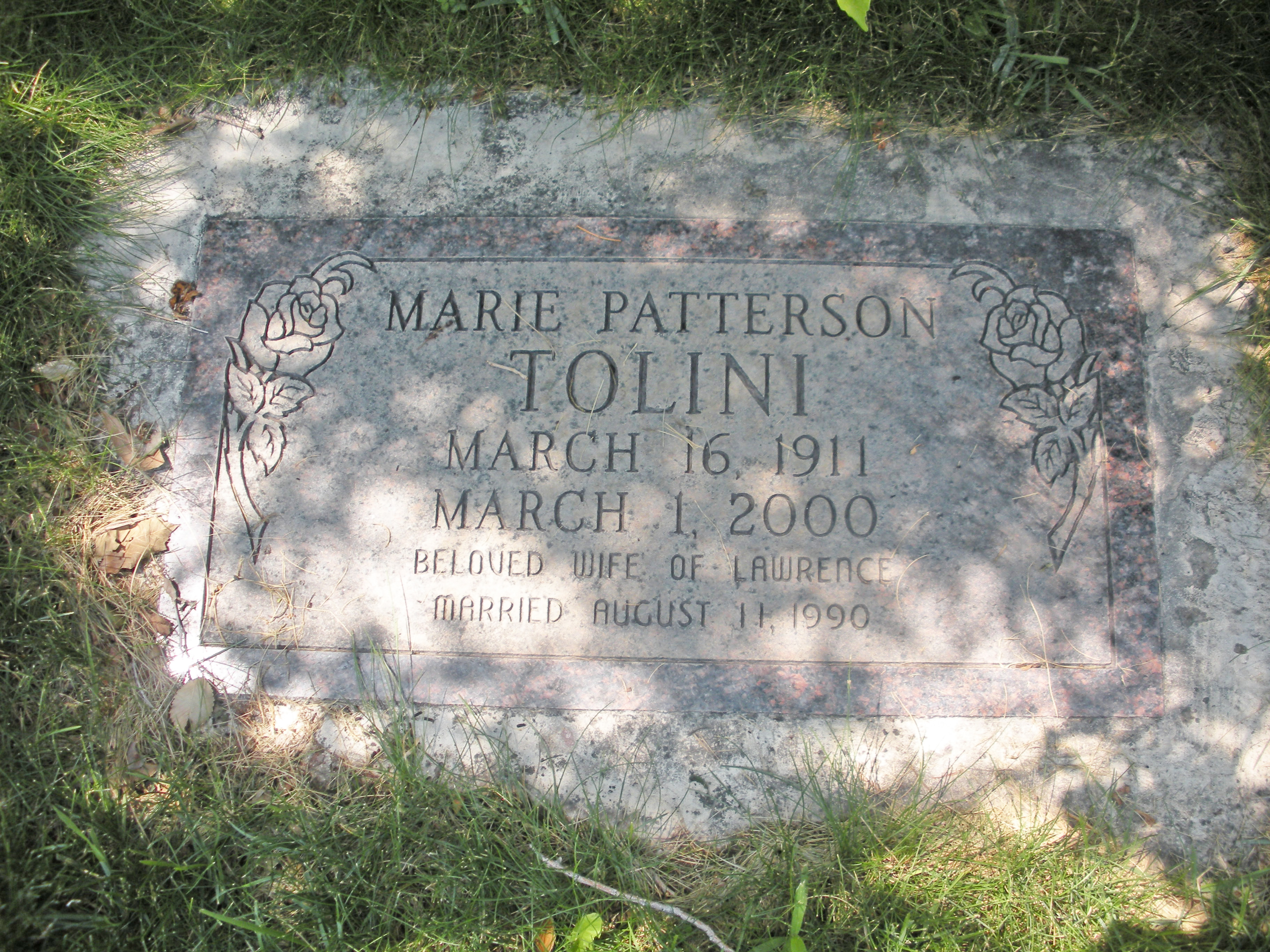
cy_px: 476
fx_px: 1284
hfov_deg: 52.6
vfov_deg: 40.7
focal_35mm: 35
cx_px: 635
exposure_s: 1/259
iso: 64
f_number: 3.5
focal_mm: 6.3
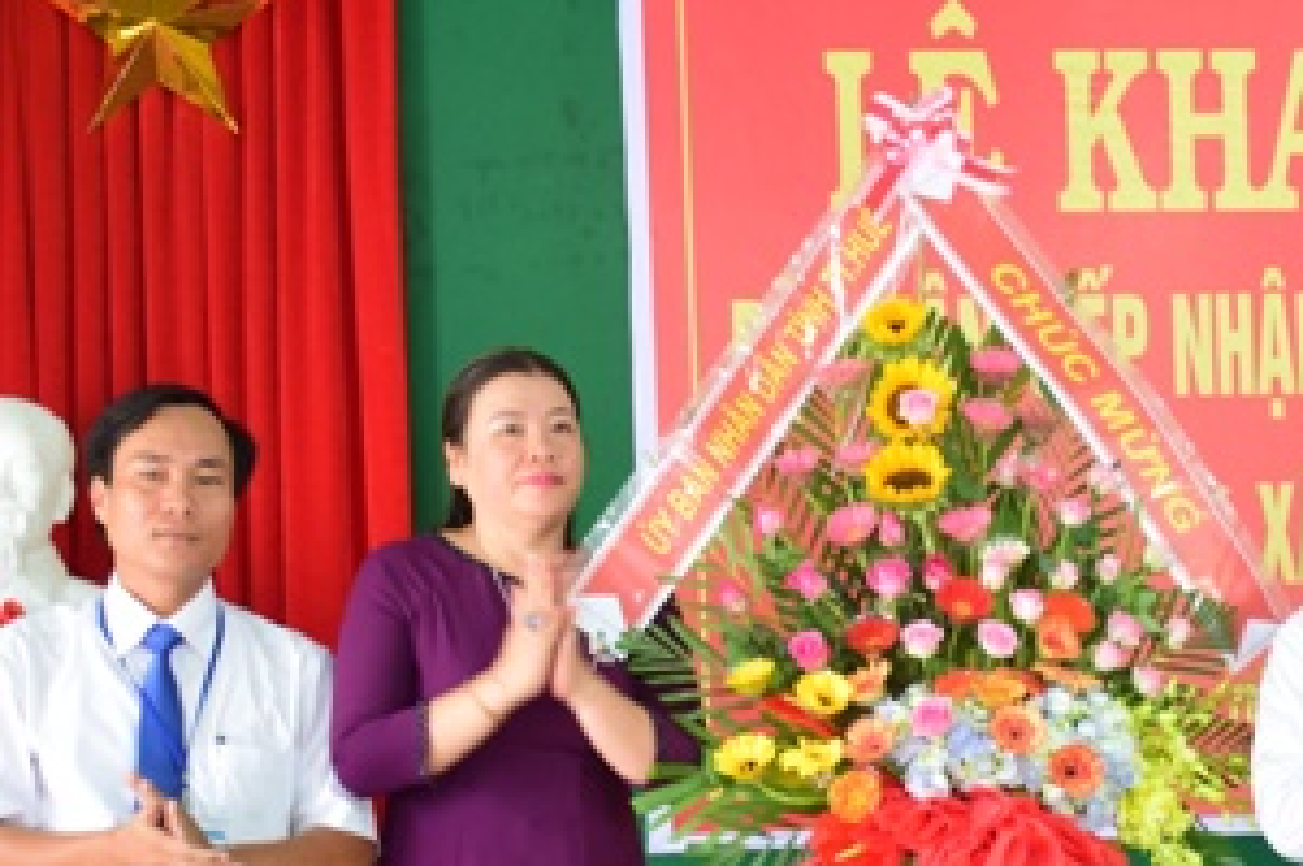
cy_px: 816
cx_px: 926
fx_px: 3001
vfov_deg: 16.2
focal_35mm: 83
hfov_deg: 24.3
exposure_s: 1/25
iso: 640
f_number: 3.8
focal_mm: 26
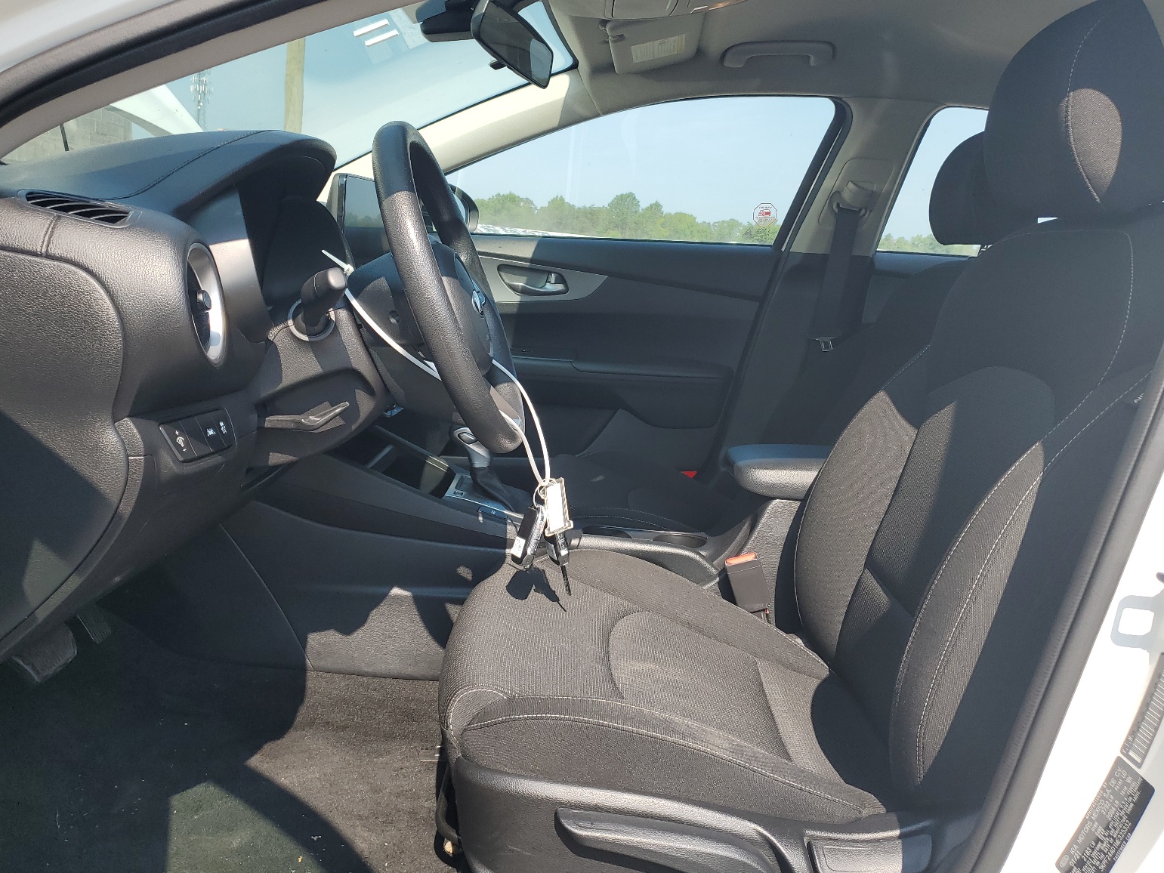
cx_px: 573
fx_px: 908
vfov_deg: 51.3
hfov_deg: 65.3
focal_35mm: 27
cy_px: 452
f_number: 1.5
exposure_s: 1/1250
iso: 50
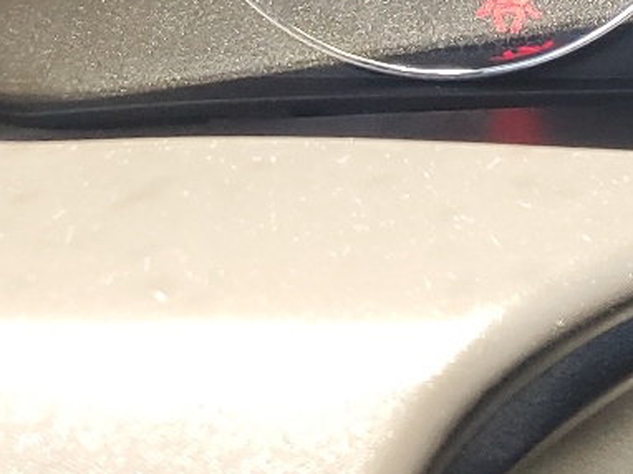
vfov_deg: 12.5
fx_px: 1992
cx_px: 1165
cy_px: -365
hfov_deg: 15.4
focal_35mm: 109
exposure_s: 1/120
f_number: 1.5
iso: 73
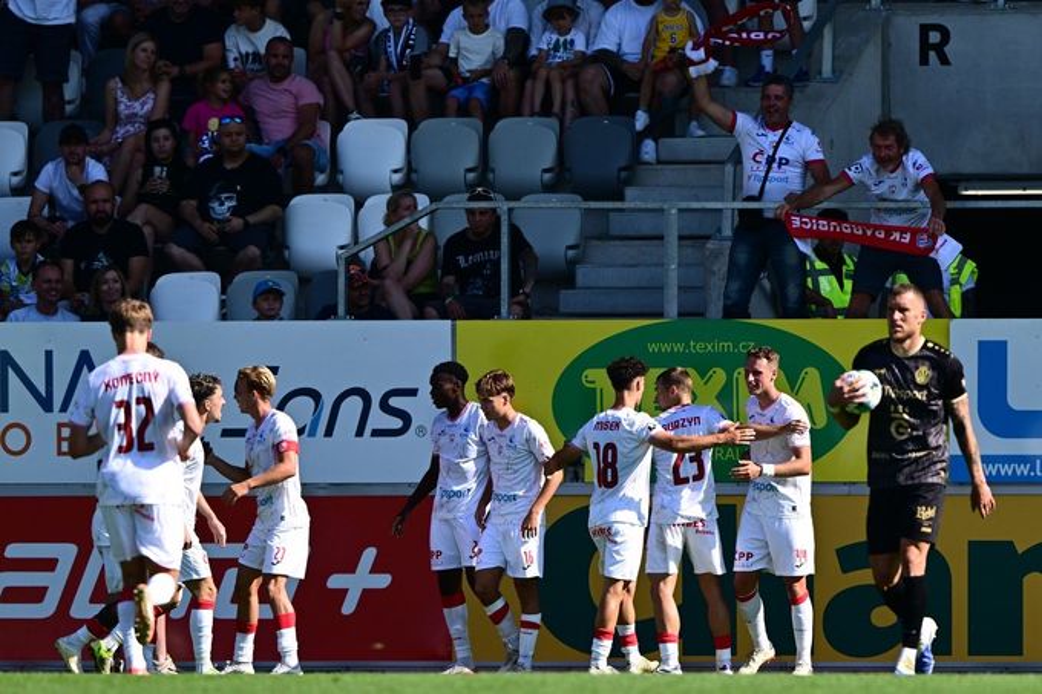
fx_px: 11574
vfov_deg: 3.4
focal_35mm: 400
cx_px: 521
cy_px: 347
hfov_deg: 5.2
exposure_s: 1/2000
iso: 200
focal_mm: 400
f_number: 4
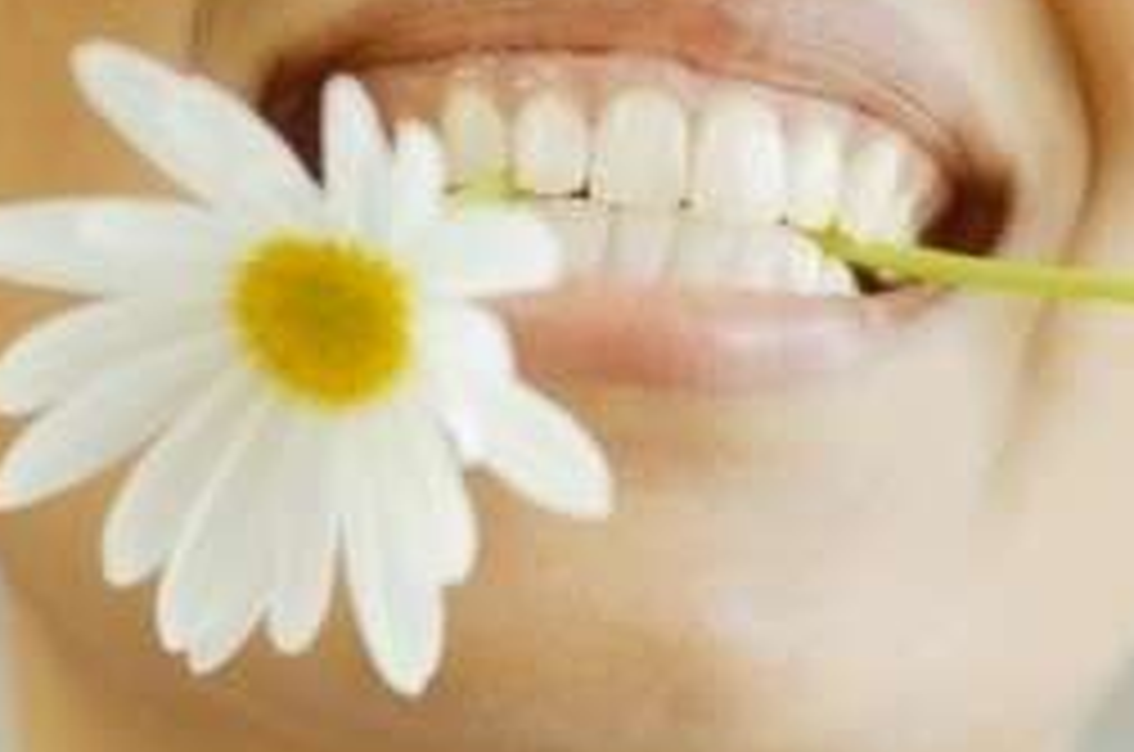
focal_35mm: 151
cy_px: 408
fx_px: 4747
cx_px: 740
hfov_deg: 13.6
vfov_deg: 9.1
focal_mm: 50
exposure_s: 1/60
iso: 200
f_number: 2.5
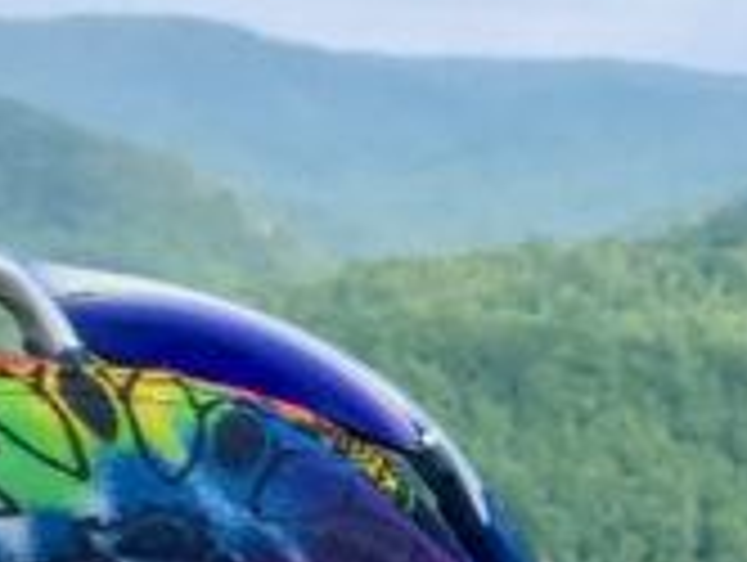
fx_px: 4257
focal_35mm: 197
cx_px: 770
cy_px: 1039
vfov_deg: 7.3
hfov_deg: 9.9
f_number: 2.2
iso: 25
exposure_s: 1/282
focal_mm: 2.87
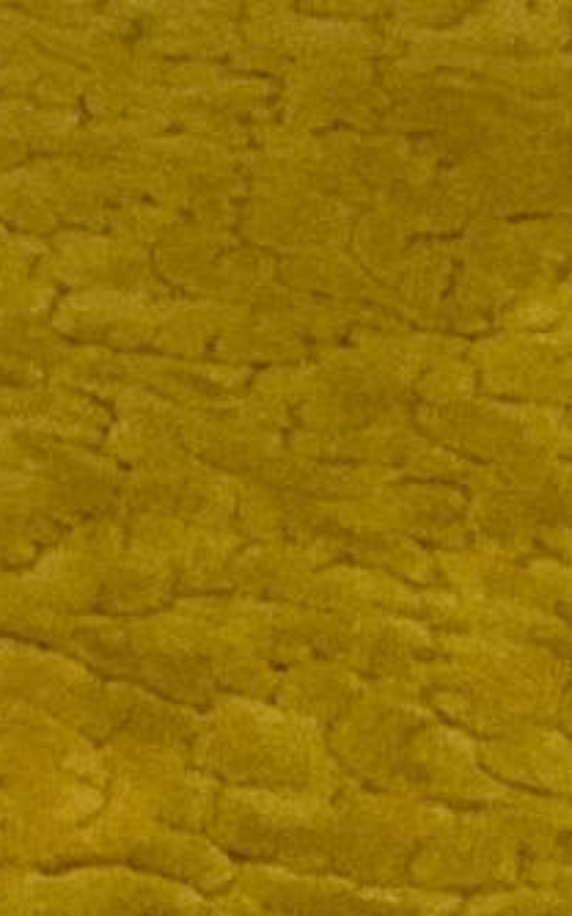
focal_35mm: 189
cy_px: -1188
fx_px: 4716
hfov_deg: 6.4
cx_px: -1114
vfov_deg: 9.9
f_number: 1.8
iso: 200
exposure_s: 1/40
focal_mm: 3
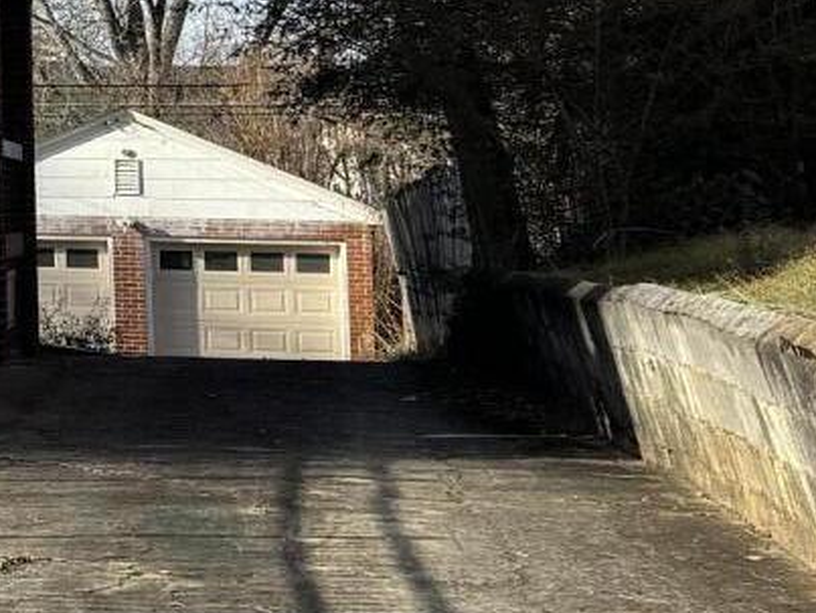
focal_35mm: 119
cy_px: -125
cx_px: -751
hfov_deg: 14.2
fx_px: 2808
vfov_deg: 12.2
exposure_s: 1/2331
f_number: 1.78
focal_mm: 6.86
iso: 80
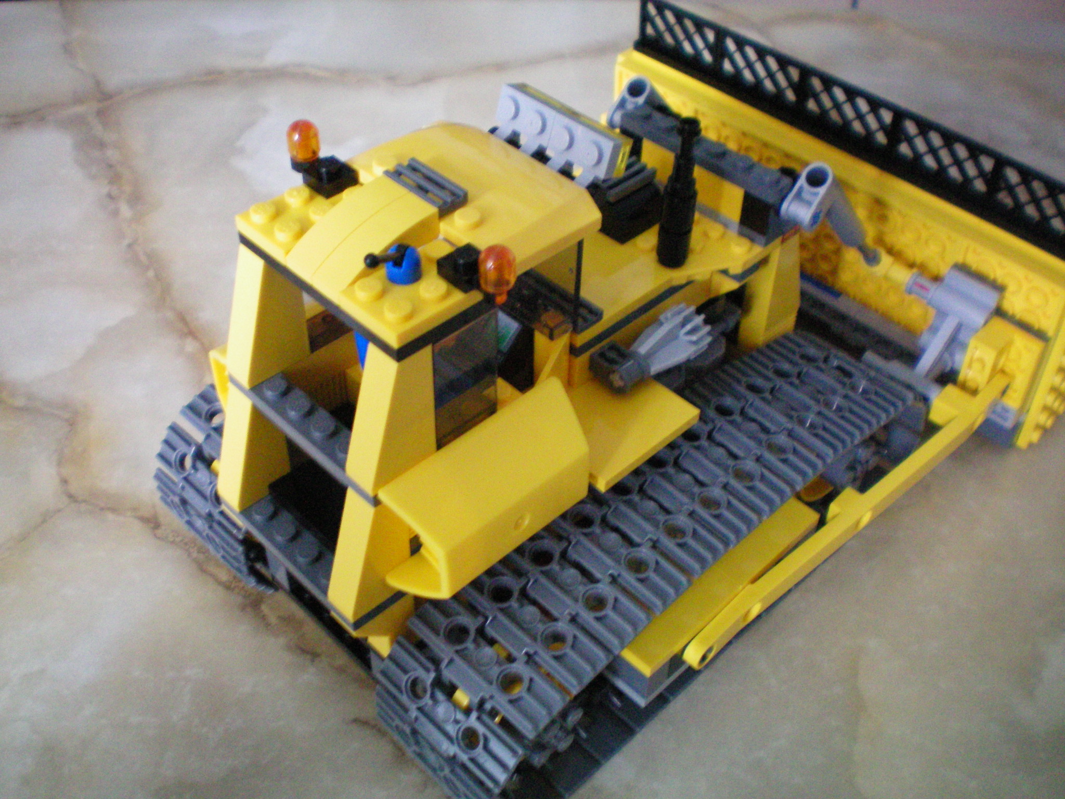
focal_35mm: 38
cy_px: 400
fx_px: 1169
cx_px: 532
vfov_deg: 37.7
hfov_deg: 49.0
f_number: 3.1
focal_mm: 6.3
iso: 400
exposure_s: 1/20
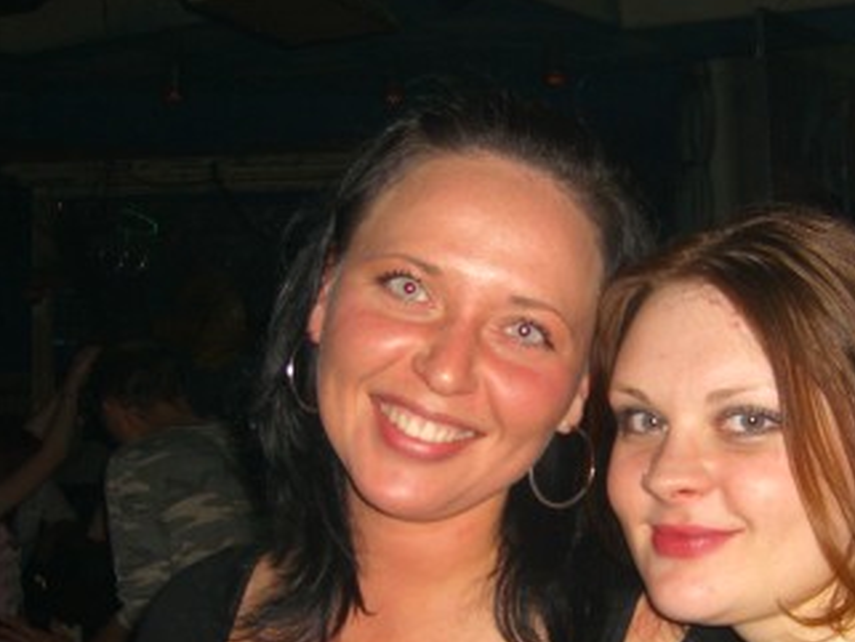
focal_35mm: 71
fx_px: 1754
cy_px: 503
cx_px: 565
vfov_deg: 20.5
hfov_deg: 27.2
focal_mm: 7.9
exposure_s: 1/60
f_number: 2.8
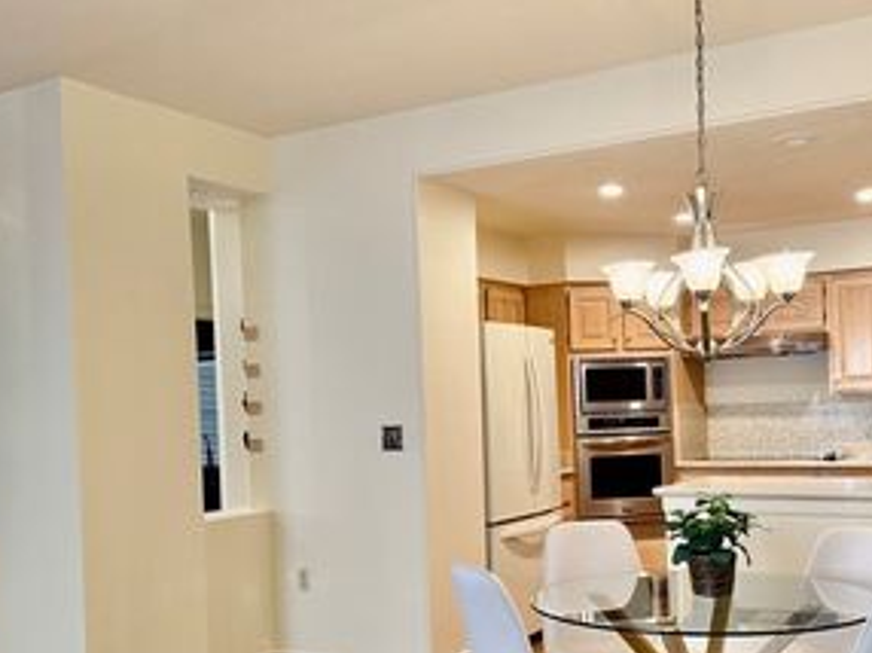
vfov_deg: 34.1
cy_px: 423
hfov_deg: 44.8
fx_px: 1057
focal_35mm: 42
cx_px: 482
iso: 250
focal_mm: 6.76
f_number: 1.78
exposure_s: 1/60
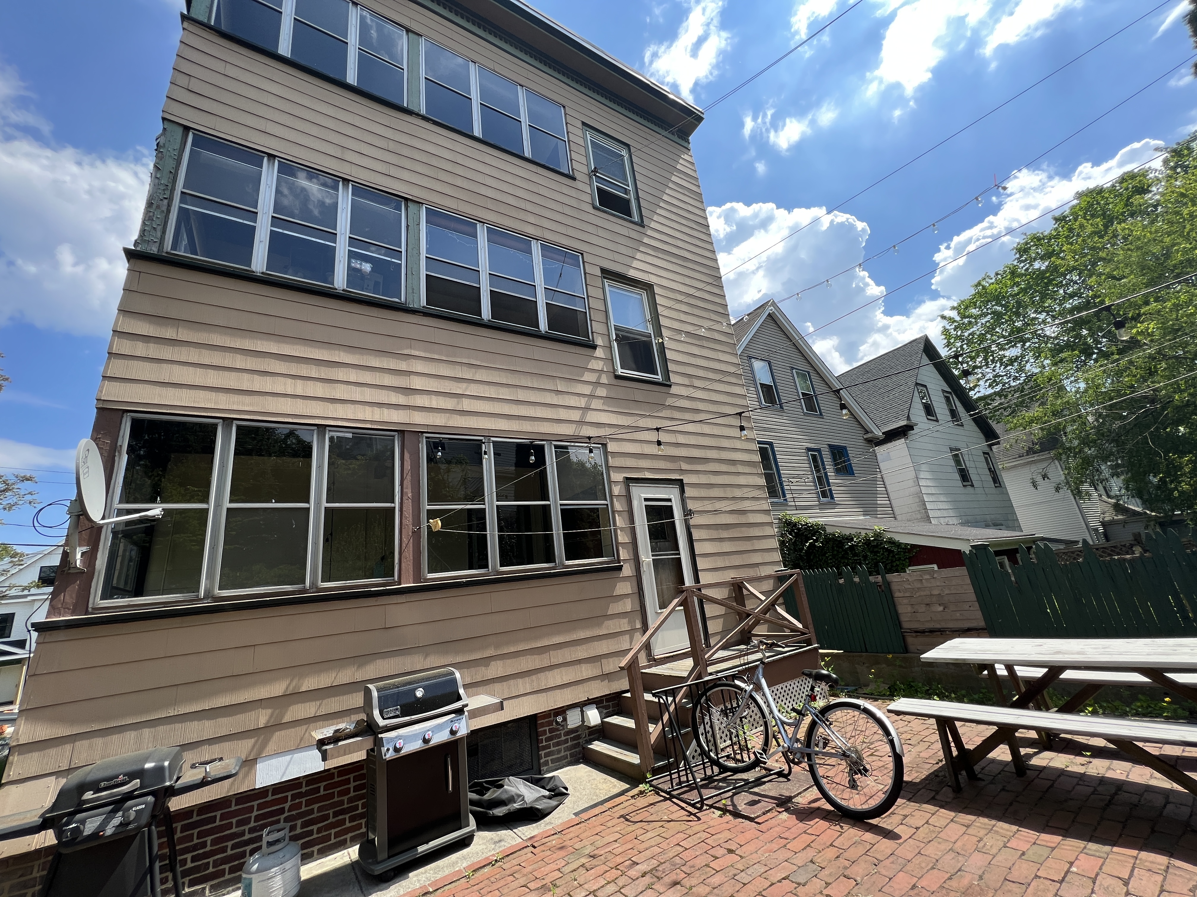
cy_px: 448
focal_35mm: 13
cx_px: 598
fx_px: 450
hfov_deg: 106.2
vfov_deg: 89.9
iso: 32
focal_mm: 1.57
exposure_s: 1/903
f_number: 1.8
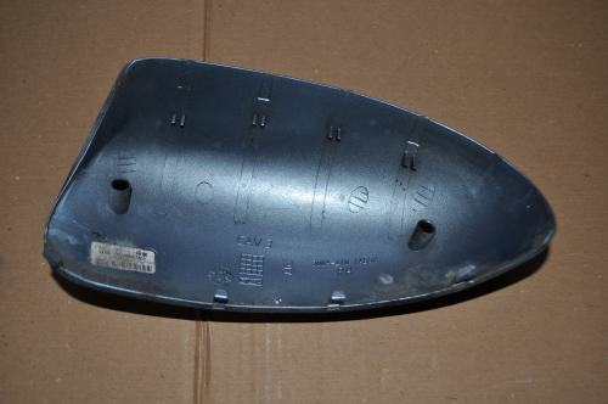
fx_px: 708
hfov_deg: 46.5
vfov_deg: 31.8
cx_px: 304
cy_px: 202
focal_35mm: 42
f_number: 4.5
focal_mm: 28
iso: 250
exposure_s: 1/60
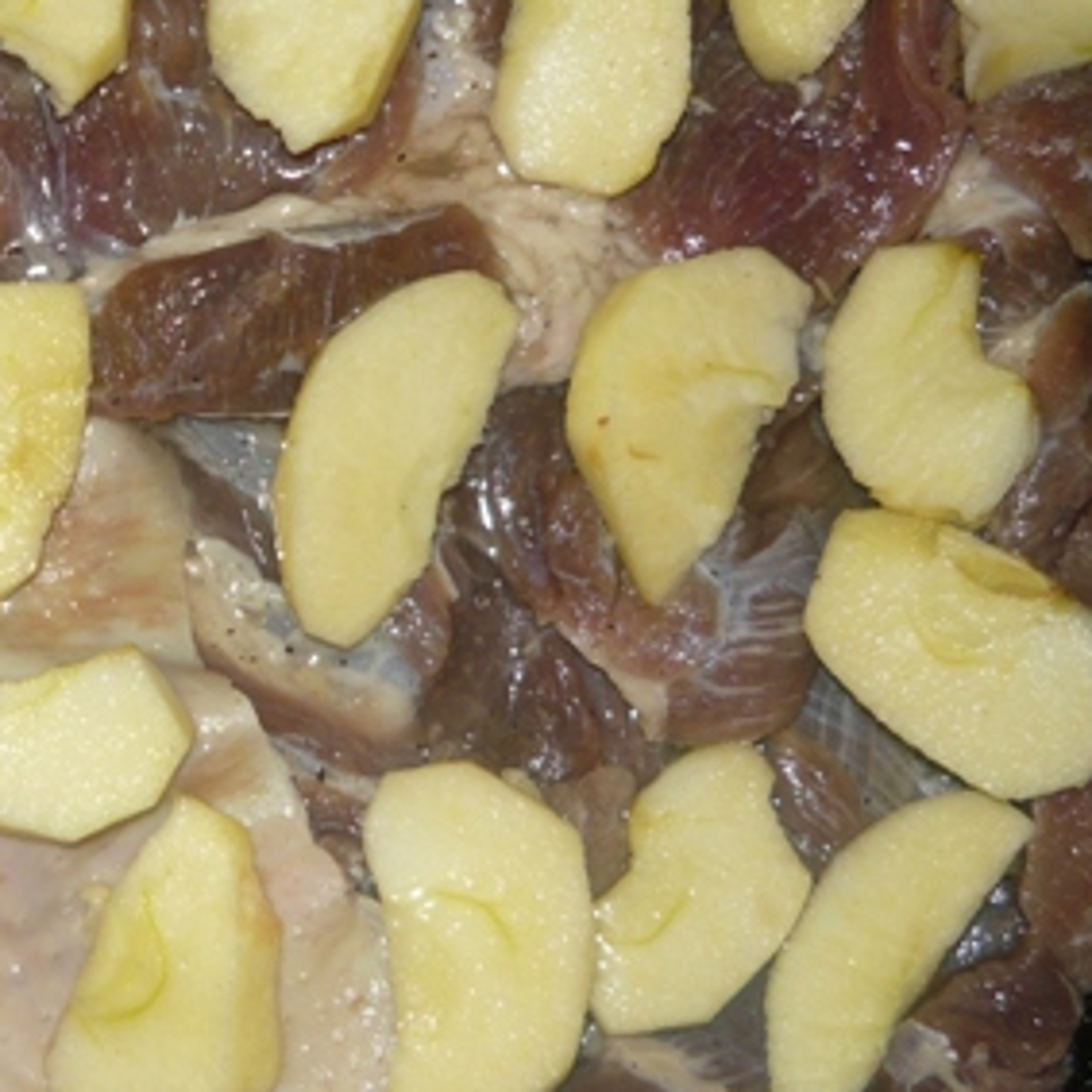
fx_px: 2356
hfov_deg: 24.7
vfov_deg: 26.1
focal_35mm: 66
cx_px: -35
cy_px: 451
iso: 100
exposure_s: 1/30
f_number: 2.8
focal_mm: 5.5
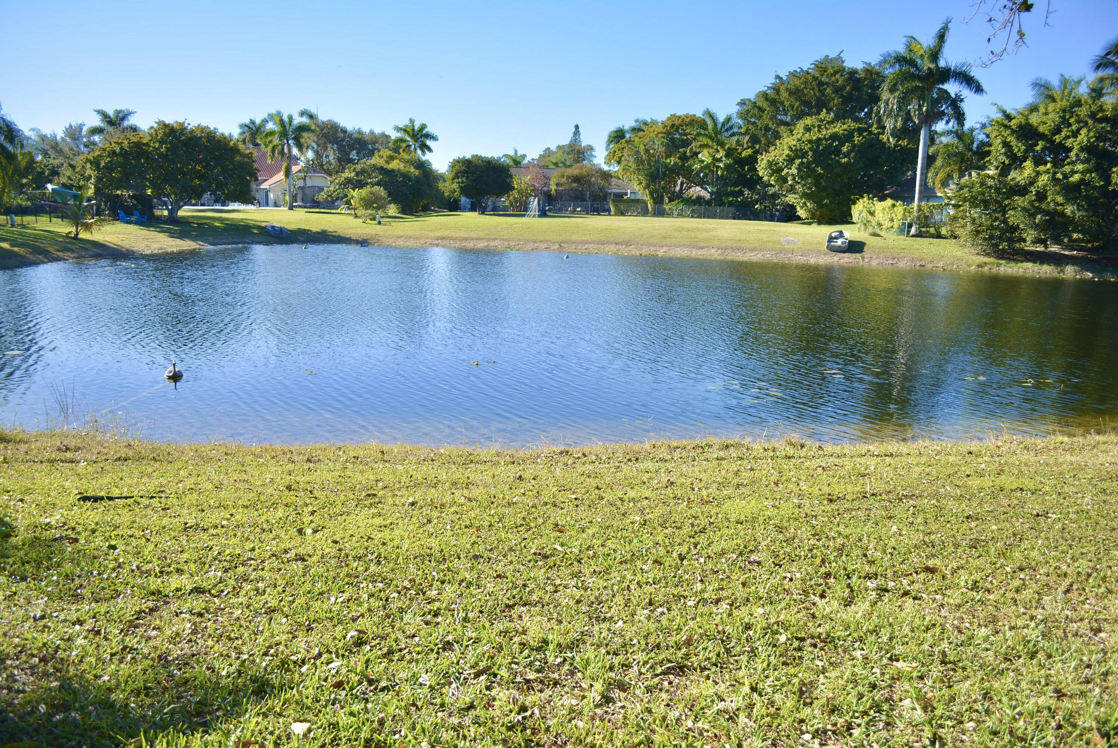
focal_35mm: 27
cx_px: 559
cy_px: 374
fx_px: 839
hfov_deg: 67.3
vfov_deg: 48.0
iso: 100
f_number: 3.5
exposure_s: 1/500
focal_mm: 18
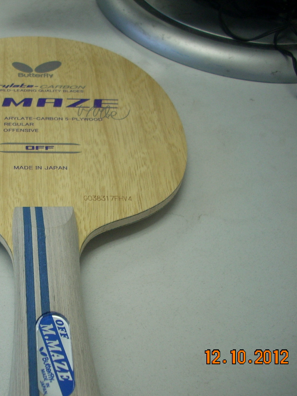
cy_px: 195
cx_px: 39
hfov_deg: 27.7
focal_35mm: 51
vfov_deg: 37.5
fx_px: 584
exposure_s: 1/30
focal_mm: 6.2
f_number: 2.8
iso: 80
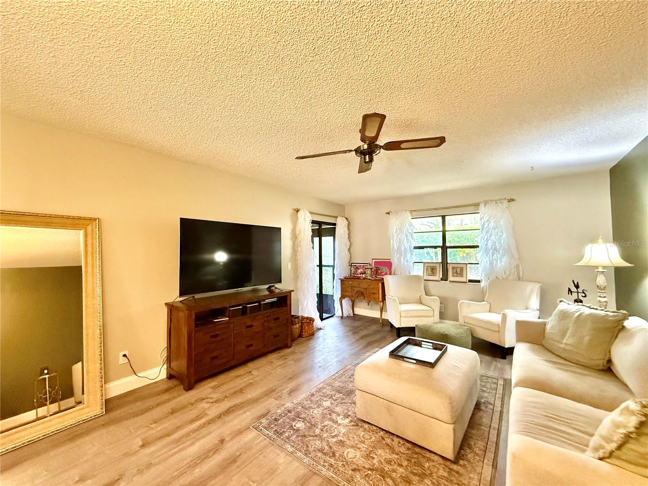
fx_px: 262
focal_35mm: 14
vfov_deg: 85.7
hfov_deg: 102.1
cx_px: 324
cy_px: 243
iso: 1000
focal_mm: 2.22
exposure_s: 1/60
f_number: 2.2
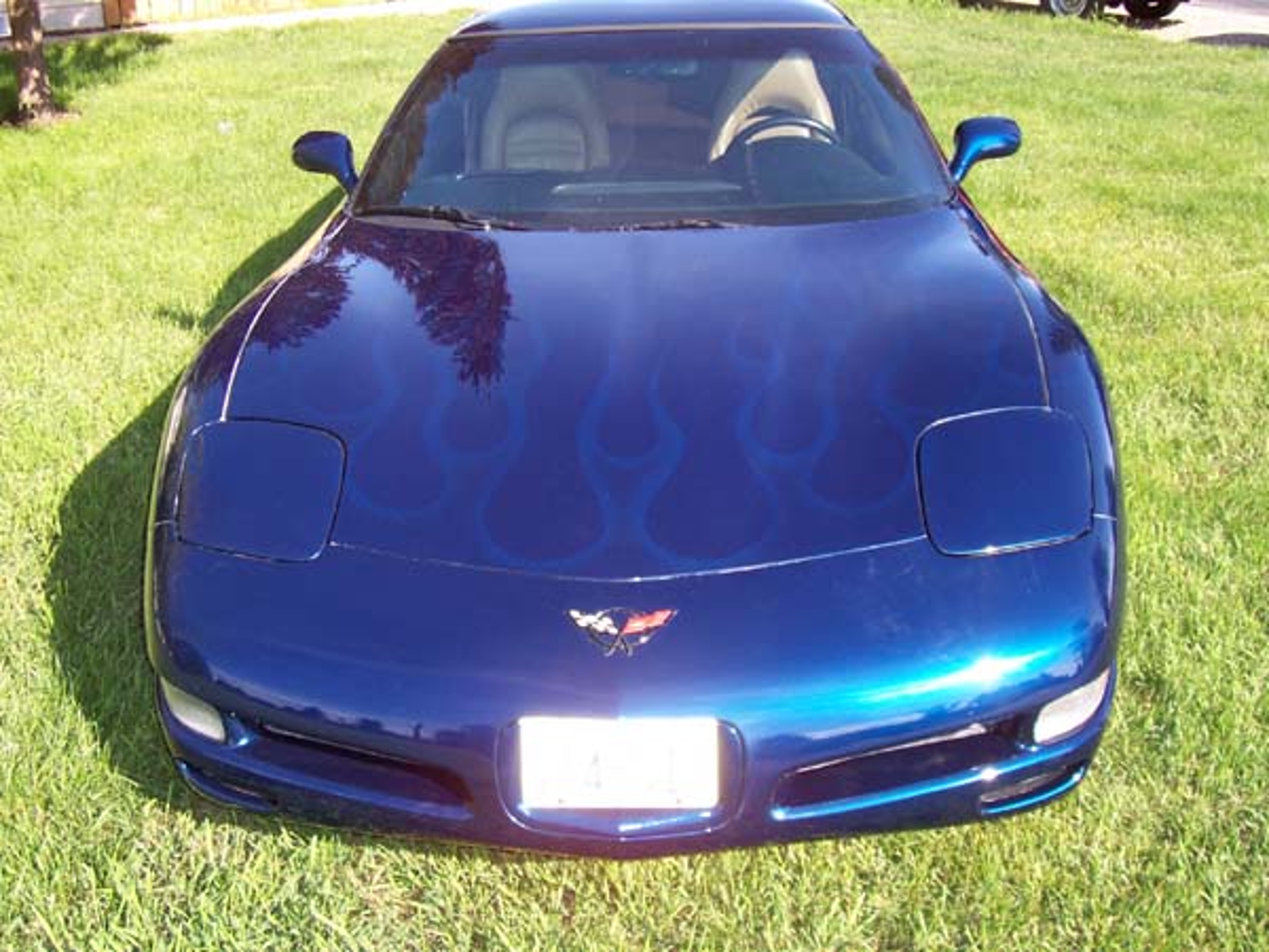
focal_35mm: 37
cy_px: 476
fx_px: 1356
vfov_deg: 38.7
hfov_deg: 50.1
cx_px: 634
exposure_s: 1/350
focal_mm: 5.6
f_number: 2.8
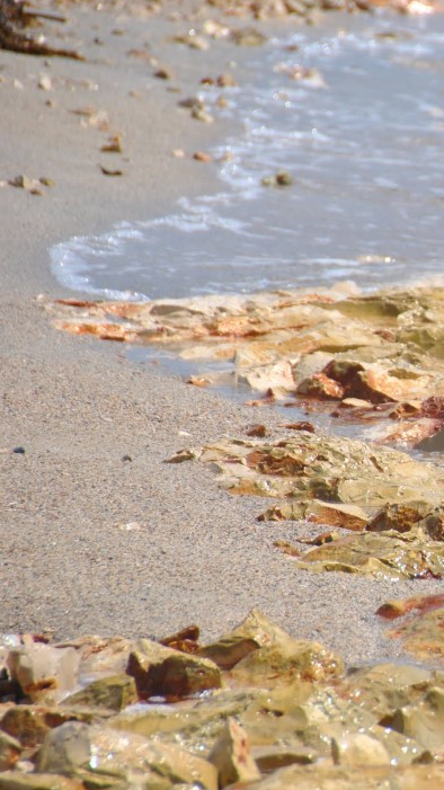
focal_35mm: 515
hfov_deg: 2.4
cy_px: 418
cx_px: 638
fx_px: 10785
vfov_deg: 4.2
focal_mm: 200
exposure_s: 1/1250
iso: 200
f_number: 5.6
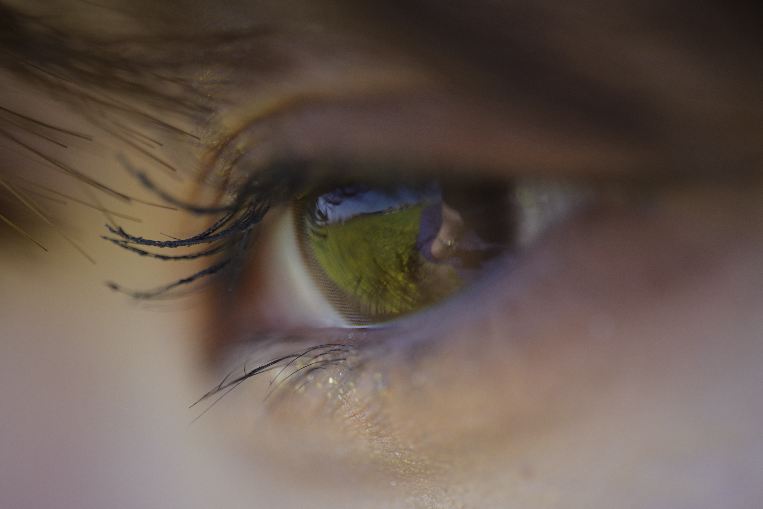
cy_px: 254
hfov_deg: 18.6
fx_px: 2331
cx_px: 382
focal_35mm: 110
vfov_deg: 12.5
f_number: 2.5
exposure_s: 1/250
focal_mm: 110
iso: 200
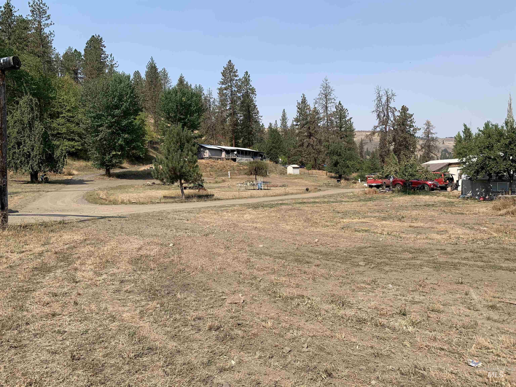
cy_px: 194
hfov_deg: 67.3
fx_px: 388
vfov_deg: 53.1
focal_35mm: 26
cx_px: 258
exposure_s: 1/2033
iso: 25
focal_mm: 4.25
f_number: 1.8
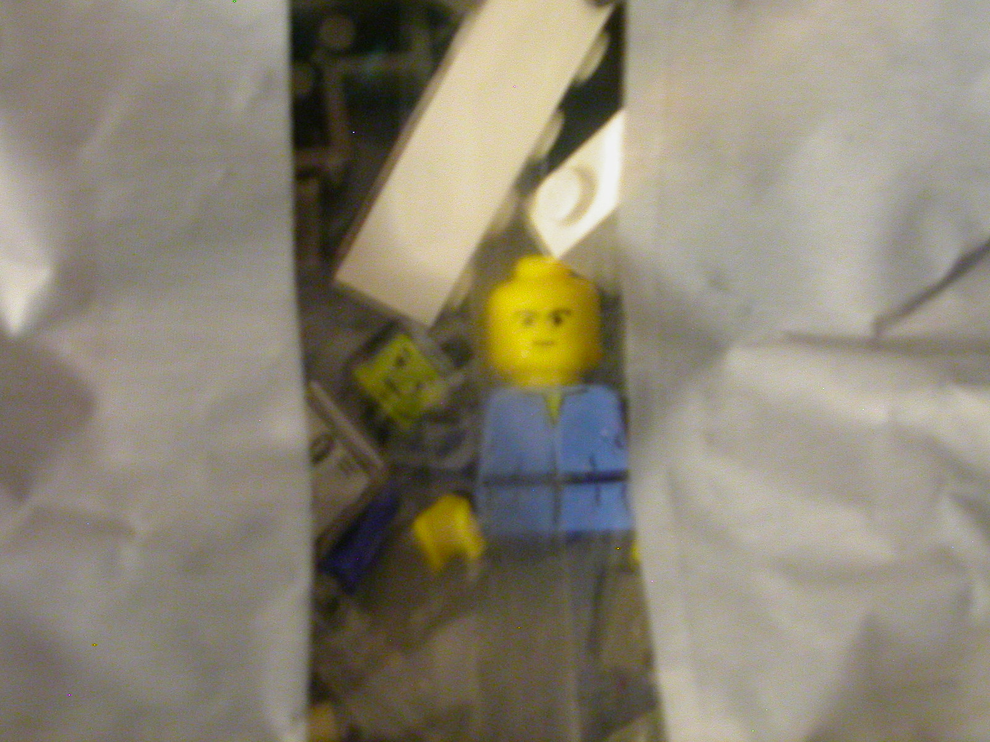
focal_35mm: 64
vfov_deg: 22.9
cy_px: 371
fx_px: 1830
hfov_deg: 30.3
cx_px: 495
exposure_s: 1/1.3
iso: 400
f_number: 3.5
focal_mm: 9.7
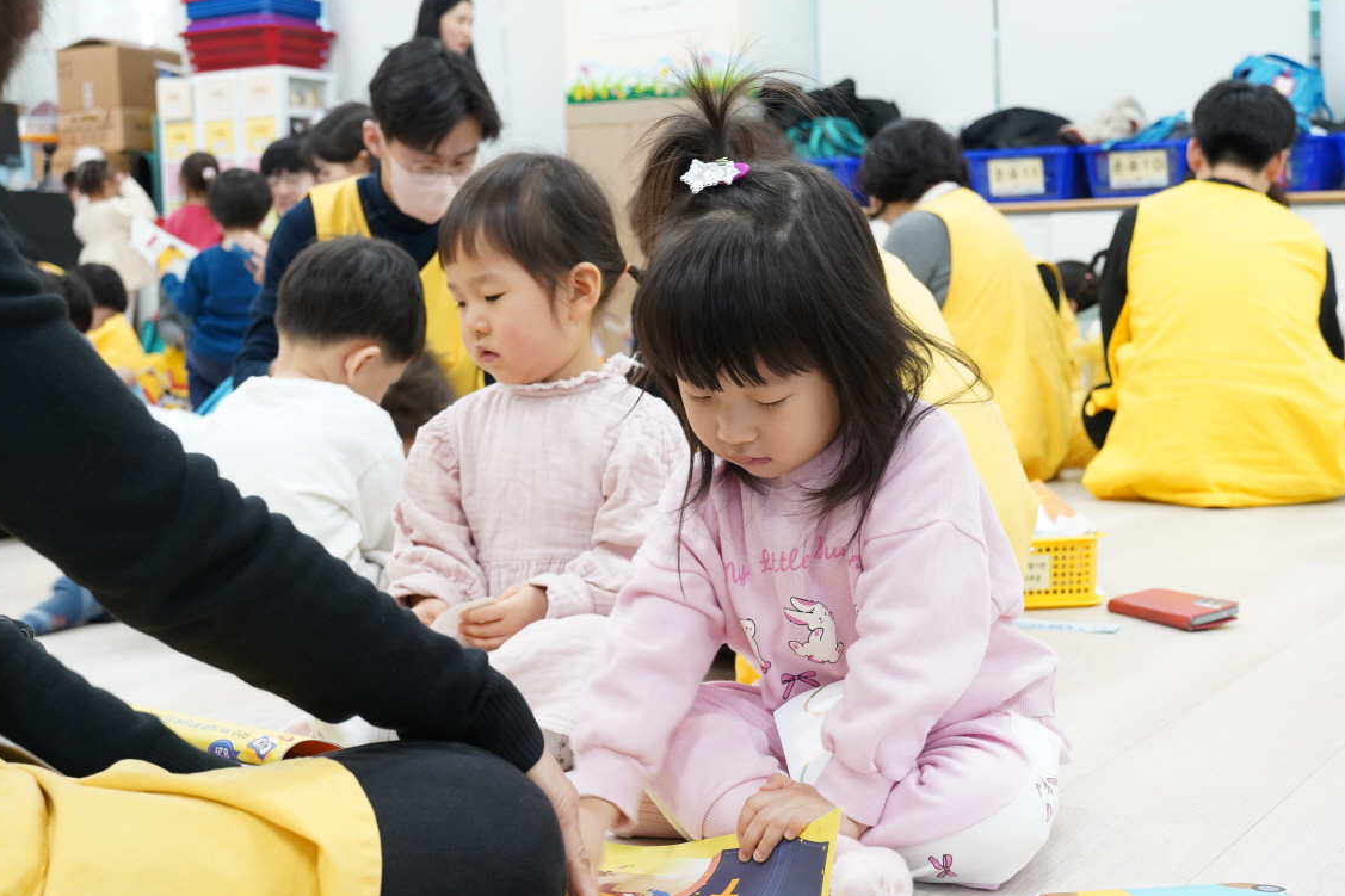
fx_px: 1830
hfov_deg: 40.3
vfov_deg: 27.5
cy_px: 462
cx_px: 704
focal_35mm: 49
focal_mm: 46
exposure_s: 1/40
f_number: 7.1
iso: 2500
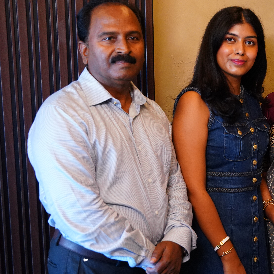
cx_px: 309
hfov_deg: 23.6
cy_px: 148
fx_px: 611
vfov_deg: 25.3
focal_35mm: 68
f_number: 3.5
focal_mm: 33.1
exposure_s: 1/200
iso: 2500
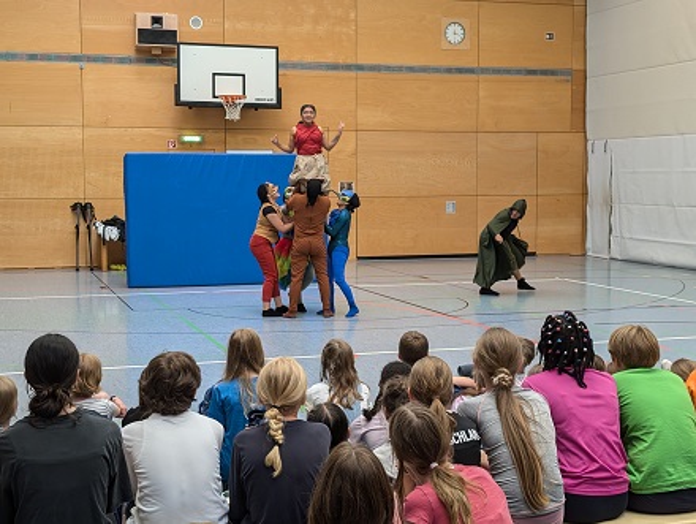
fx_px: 986
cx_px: 348
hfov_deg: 38.9
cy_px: 262
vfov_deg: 29.7
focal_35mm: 49
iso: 108
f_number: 1.68
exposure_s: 1/85.6
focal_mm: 6.9
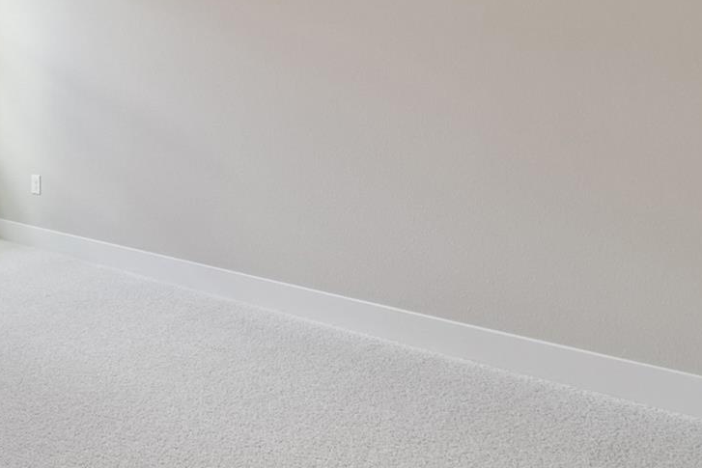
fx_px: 644
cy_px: 87
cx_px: 35
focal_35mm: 33
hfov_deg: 49.1
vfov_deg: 38.3
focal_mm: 10
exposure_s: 1/13
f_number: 7.1
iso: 100
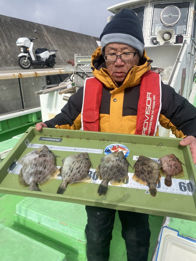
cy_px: 130
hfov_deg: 53.0
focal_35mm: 26
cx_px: 98
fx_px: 196
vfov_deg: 67.3
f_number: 1.8
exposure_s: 1/3205
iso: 32
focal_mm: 4.25
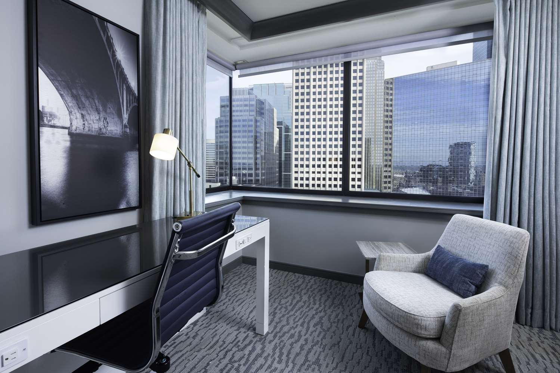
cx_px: 280
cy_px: 186
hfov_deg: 93.3
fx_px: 264
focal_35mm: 17
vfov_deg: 70.5
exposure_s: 1/160
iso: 200
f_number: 9
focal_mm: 17
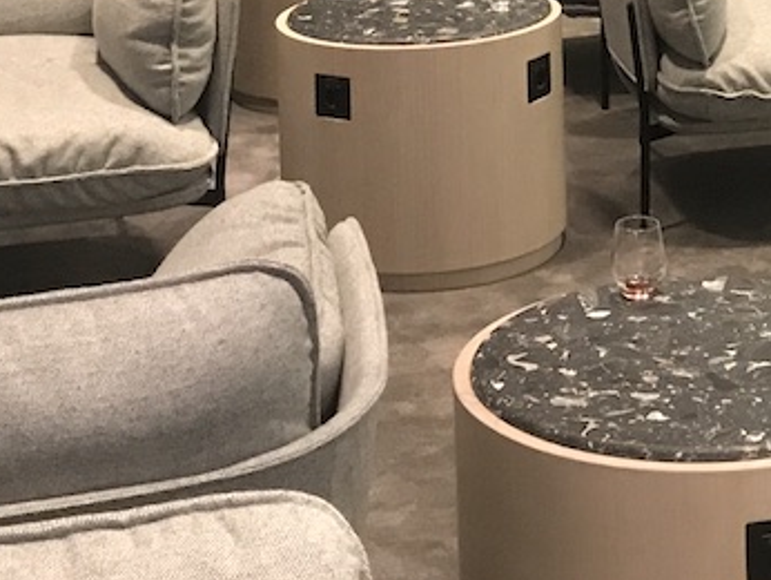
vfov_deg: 14.2
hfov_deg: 20.0
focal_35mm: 97
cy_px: -315
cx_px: 593
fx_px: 2162
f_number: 1.8
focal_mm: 3.99
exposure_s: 1/14
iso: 100
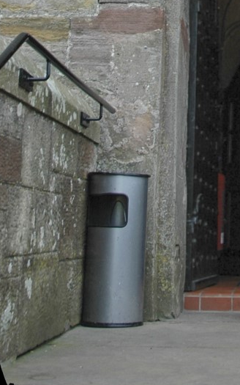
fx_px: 890
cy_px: -152
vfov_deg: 21.4
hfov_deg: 14.9
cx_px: 285
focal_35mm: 85
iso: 200
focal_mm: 18
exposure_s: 1/125
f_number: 5.6
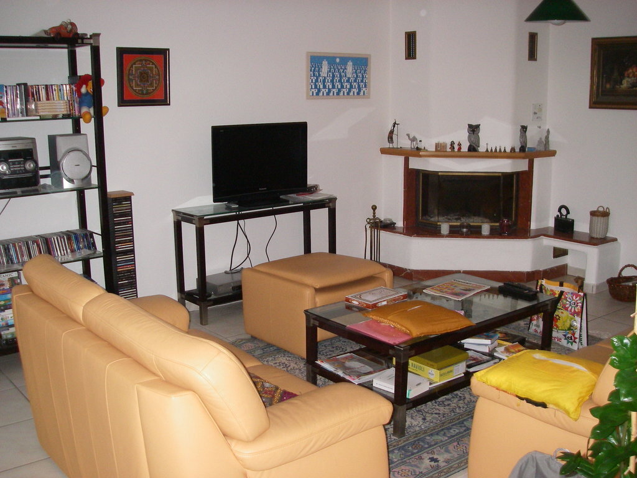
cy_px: 239
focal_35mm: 38
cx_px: 318
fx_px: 699
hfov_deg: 49.0
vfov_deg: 37.7
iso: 320
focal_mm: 6.3
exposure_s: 1/40
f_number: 3.3
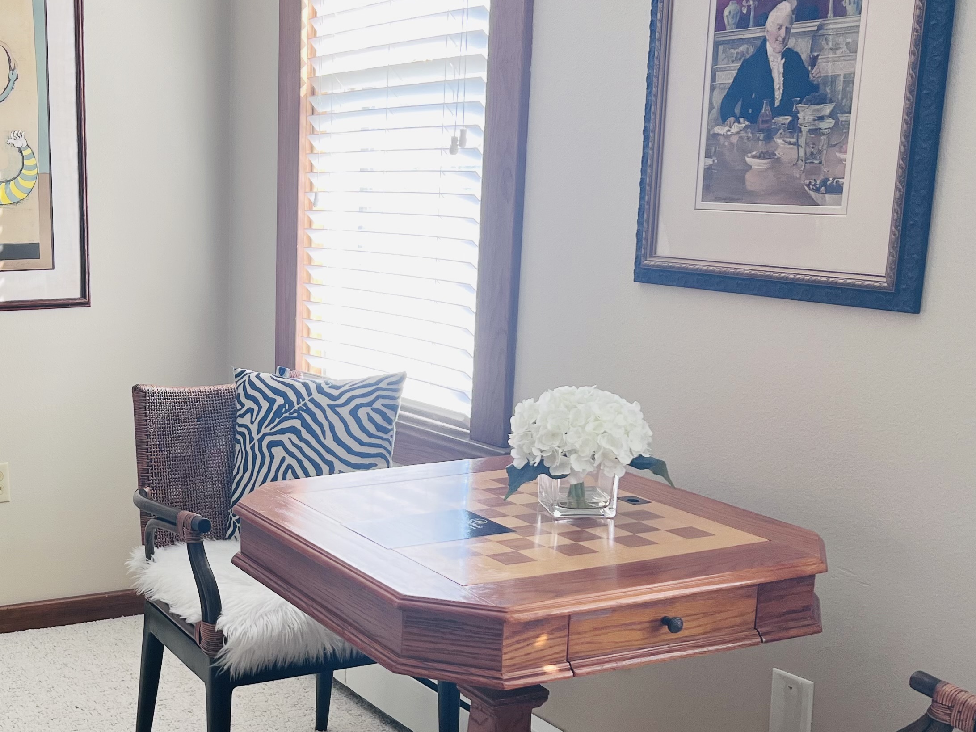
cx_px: 143
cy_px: 479
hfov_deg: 37.6
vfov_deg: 30.1
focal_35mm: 48
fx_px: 1353
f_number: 1.5
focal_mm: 5.7
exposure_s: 1/121
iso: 64
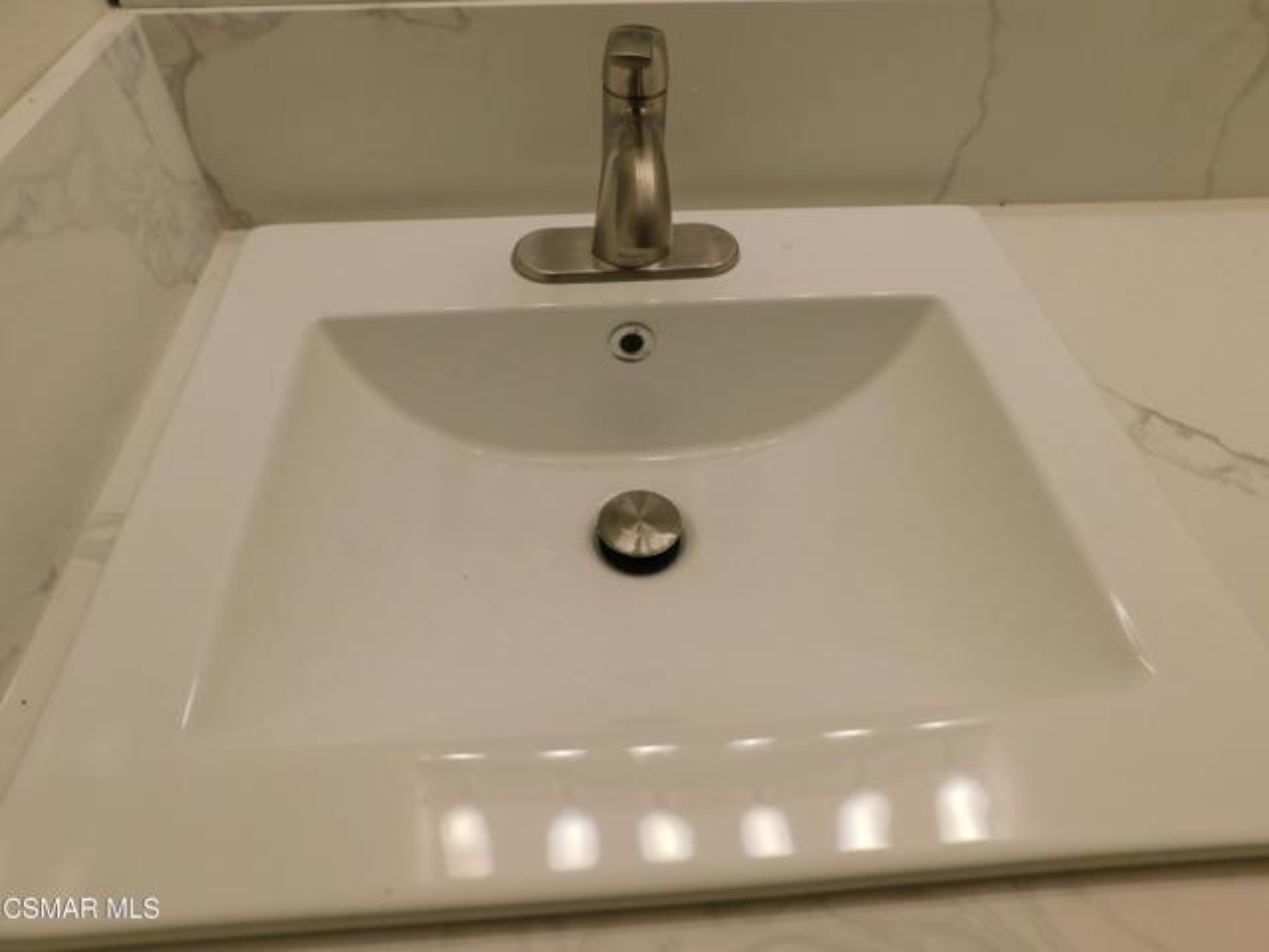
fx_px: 843
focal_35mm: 23
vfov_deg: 58.9
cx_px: 634
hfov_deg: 73.9
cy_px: 476
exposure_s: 1/160
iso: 125
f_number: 3
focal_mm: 4
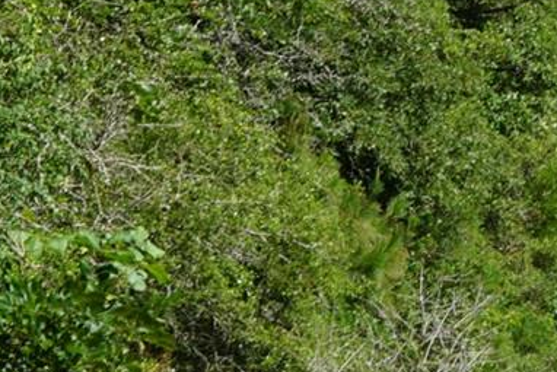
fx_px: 6222
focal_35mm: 402
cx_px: 1108
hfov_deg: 5.0
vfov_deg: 3.4
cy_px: -139
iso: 100
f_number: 11
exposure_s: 1/100
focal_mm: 50
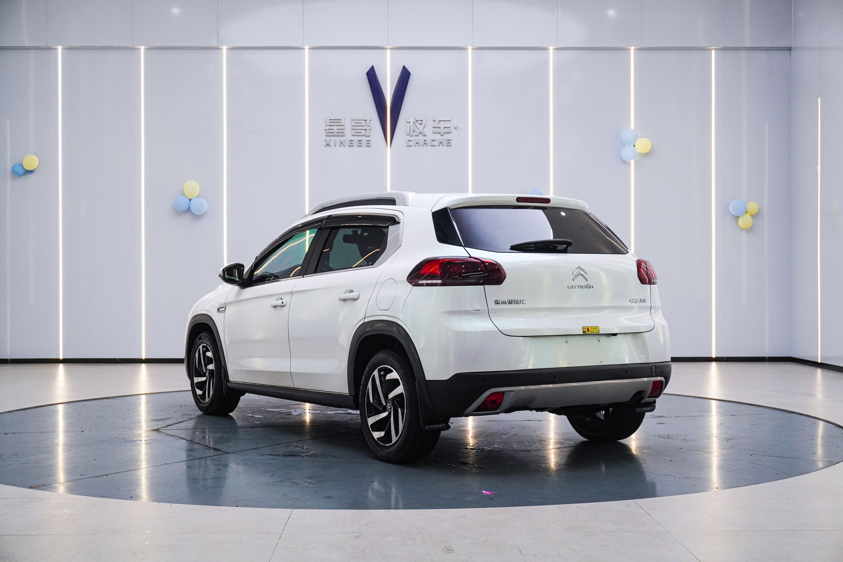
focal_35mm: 48
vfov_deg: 28.1
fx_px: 1124
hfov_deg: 41.1
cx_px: 422
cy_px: 281
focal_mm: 32
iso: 800
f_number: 6.3
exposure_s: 1/80
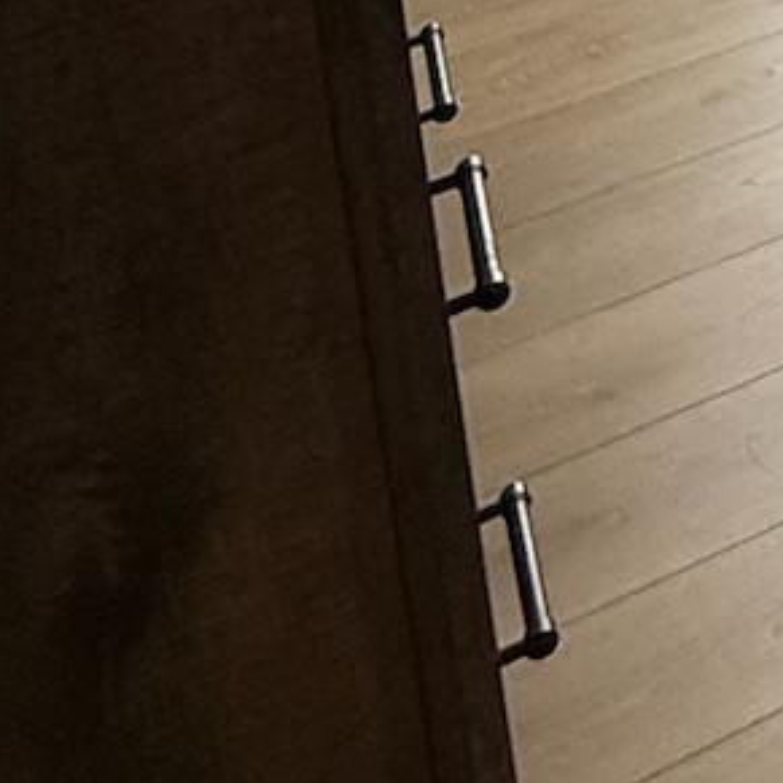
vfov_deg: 14.9
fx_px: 2226
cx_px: 1797
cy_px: -934
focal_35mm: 87
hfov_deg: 14.4
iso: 64
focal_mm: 2.22
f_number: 2.2
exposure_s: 1/267
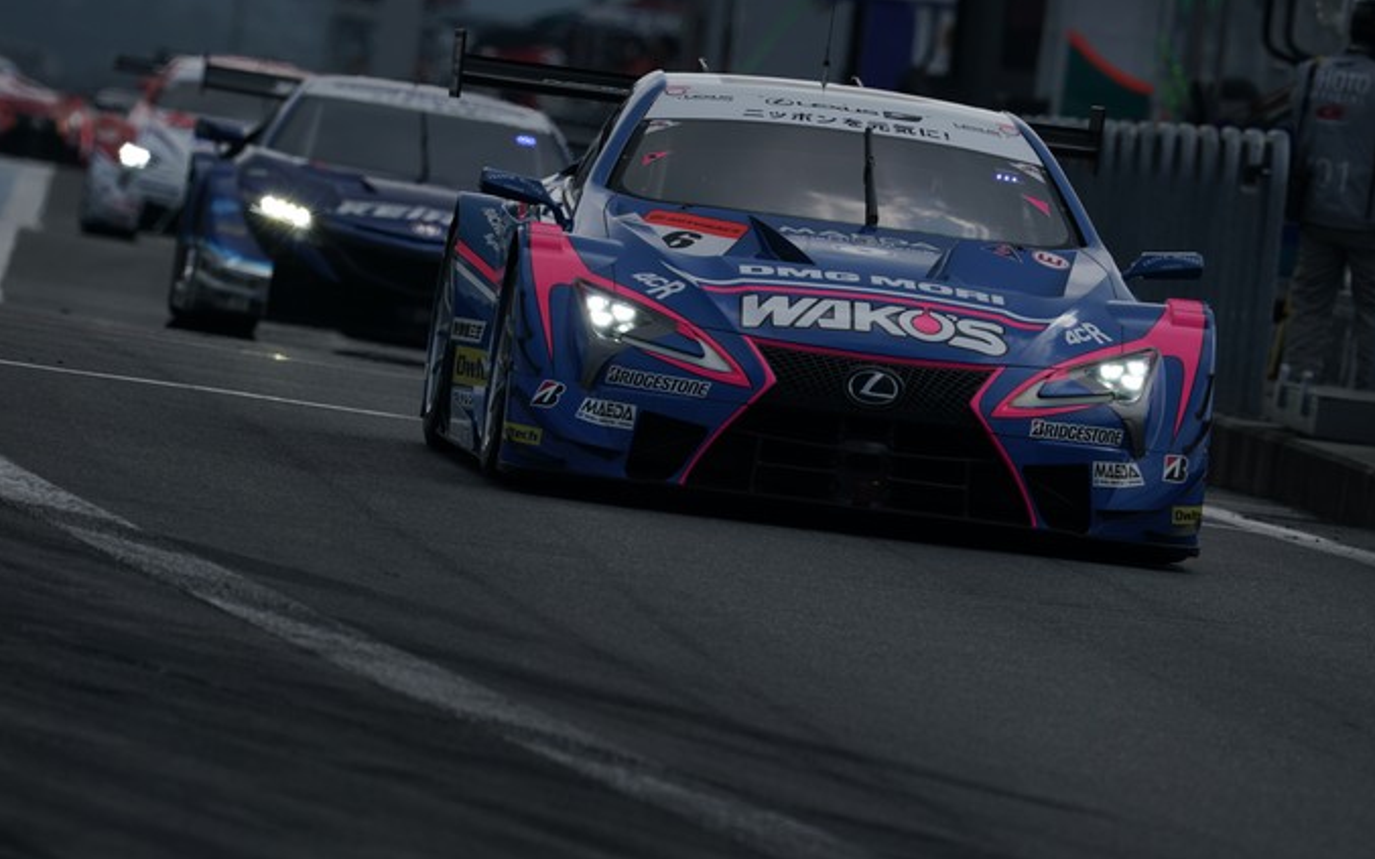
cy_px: 477
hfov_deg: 3.2
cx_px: 650
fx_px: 24356
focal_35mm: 650
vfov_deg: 2.0
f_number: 10
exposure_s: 1/800
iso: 200
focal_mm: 600
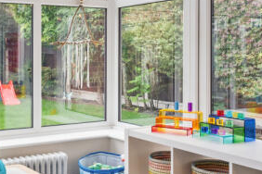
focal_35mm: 60
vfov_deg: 22.6
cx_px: 33
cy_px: 58
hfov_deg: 32.1
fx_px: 435
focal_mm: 16.5
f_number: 8
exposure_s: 1/8
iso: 320
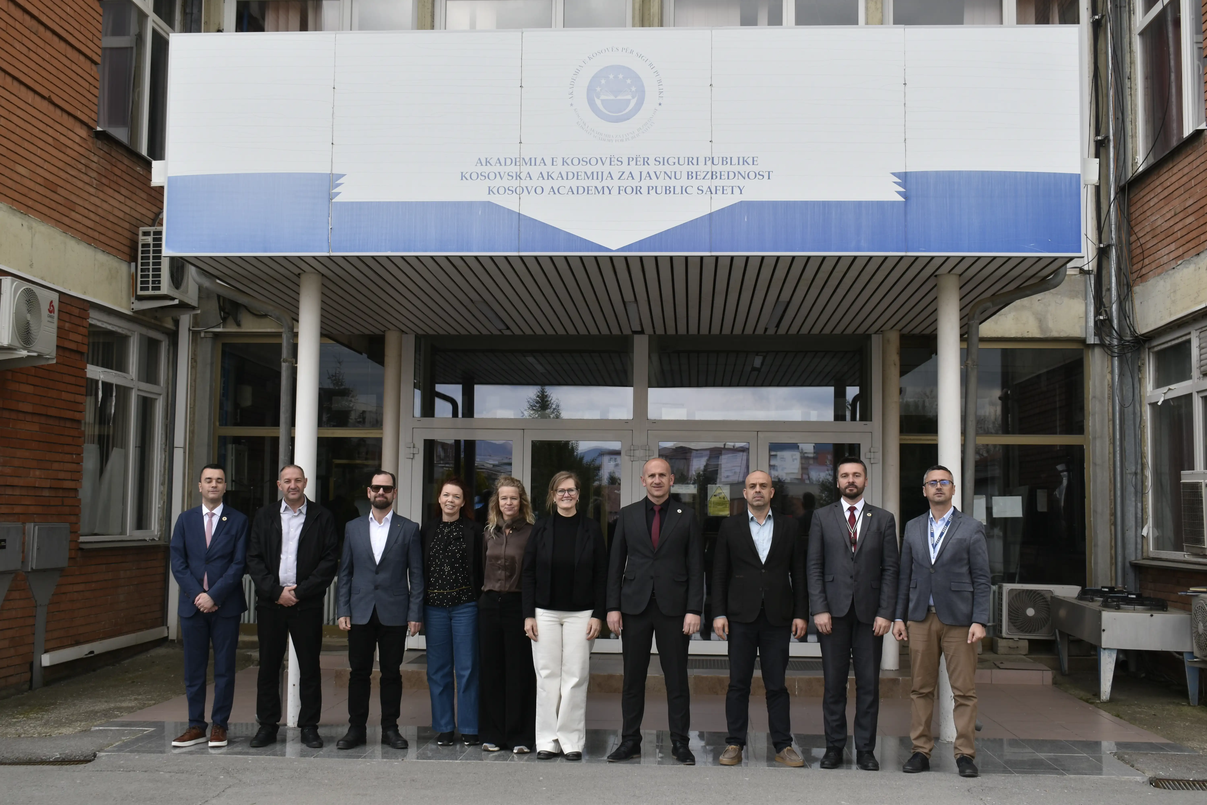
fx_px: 1408
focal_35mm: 42
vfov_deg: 31.9
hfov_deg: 46.4
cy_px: 402
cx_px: 604
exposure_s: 1/250
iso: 200
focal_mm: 28
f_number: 6.3
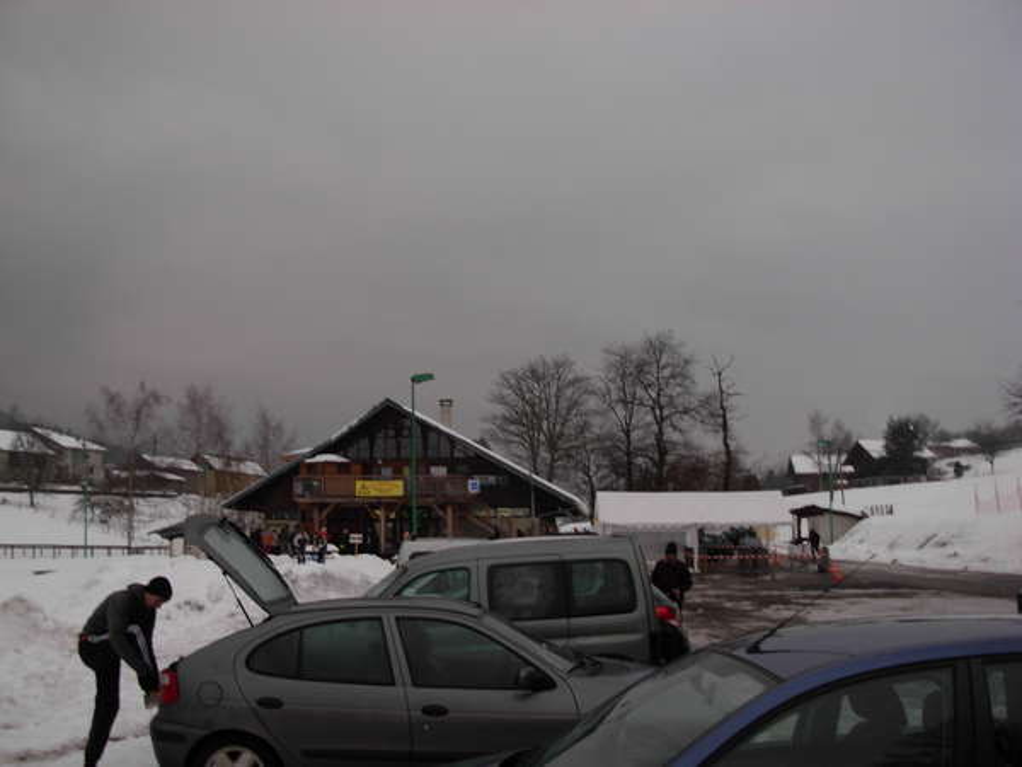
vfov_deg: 37.7
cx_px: 511
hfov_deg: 49.0
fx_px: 1122
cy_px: 384
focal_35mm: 38
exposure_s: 1/67.8
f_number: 2.9
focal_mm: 6.3
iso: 79
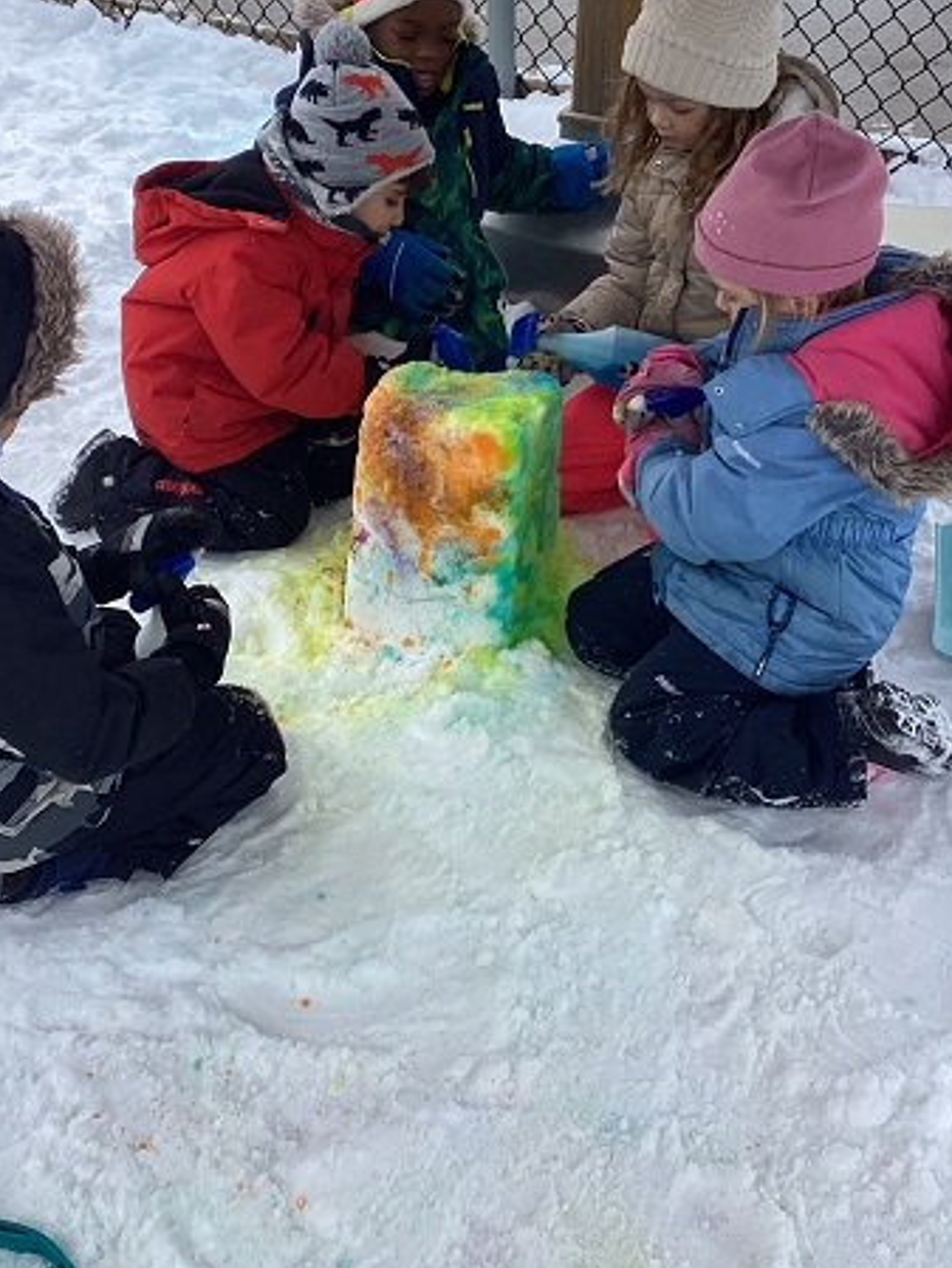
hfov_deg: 31.5
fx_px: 1686
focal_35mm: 46
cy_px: 573
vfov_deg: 41.2
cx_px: 427
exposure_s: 1/120
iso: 40
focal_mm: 3.3
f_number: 2.4
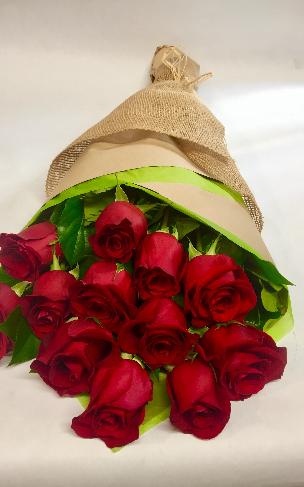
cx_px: 122
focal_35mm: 32
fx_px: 424
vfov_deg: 59.6
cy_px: 252
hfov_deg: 39.3
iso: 80
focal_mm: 4.15
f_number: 2.2
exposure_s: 1/30
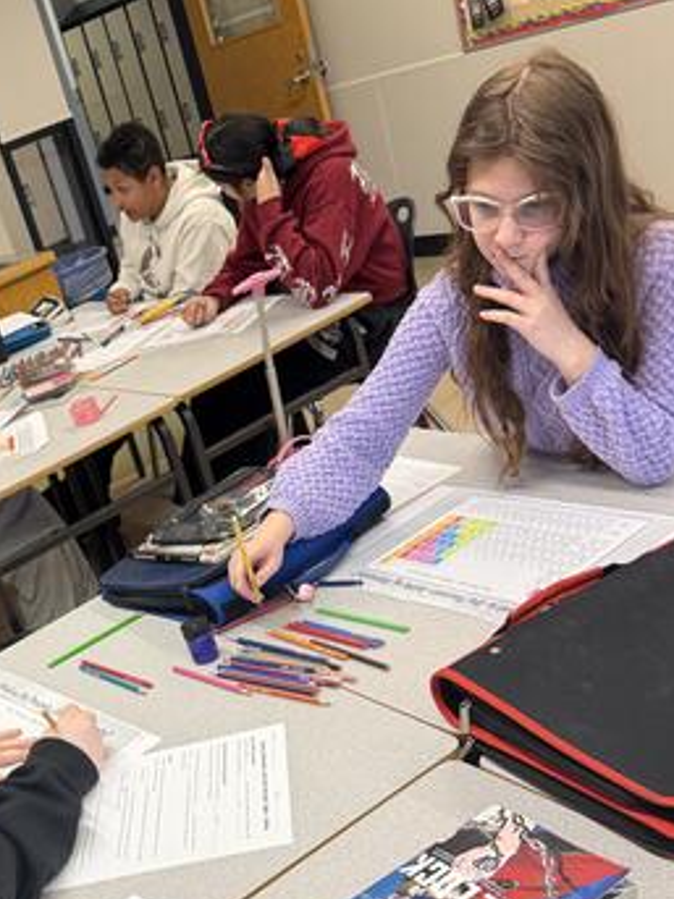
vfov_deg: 43.6
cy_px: 655
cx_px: 102
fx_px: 1091
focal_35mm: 42
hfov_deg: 33.0
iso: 200
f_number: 1.78
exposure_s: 1/120
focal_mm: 6.76
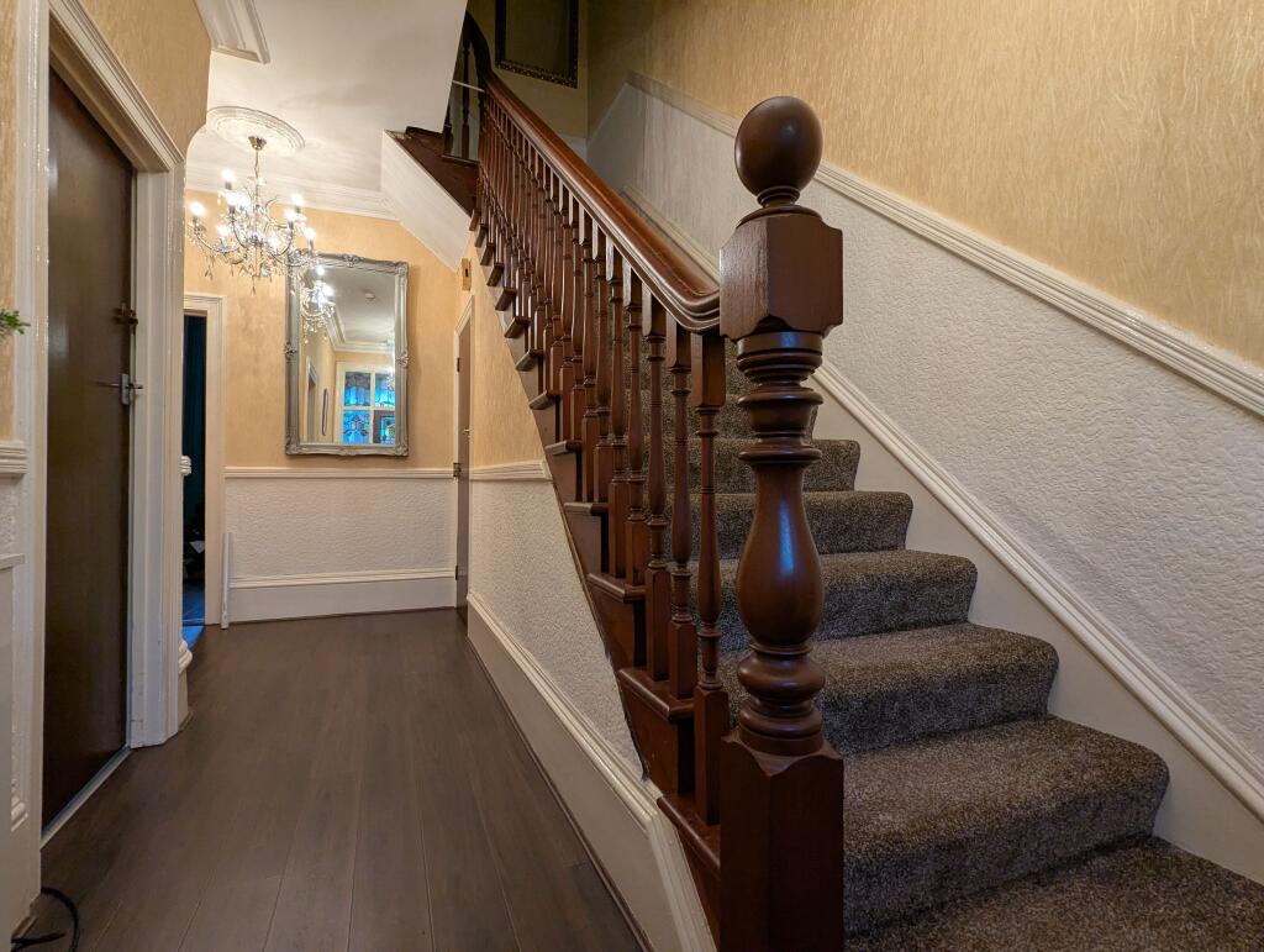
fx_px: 585
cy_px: 476
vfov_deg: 78.2
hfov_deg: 94.4
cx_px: 632
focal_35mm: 16
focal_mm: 2.35
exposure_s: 1/33.3
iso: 105
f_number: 2.2
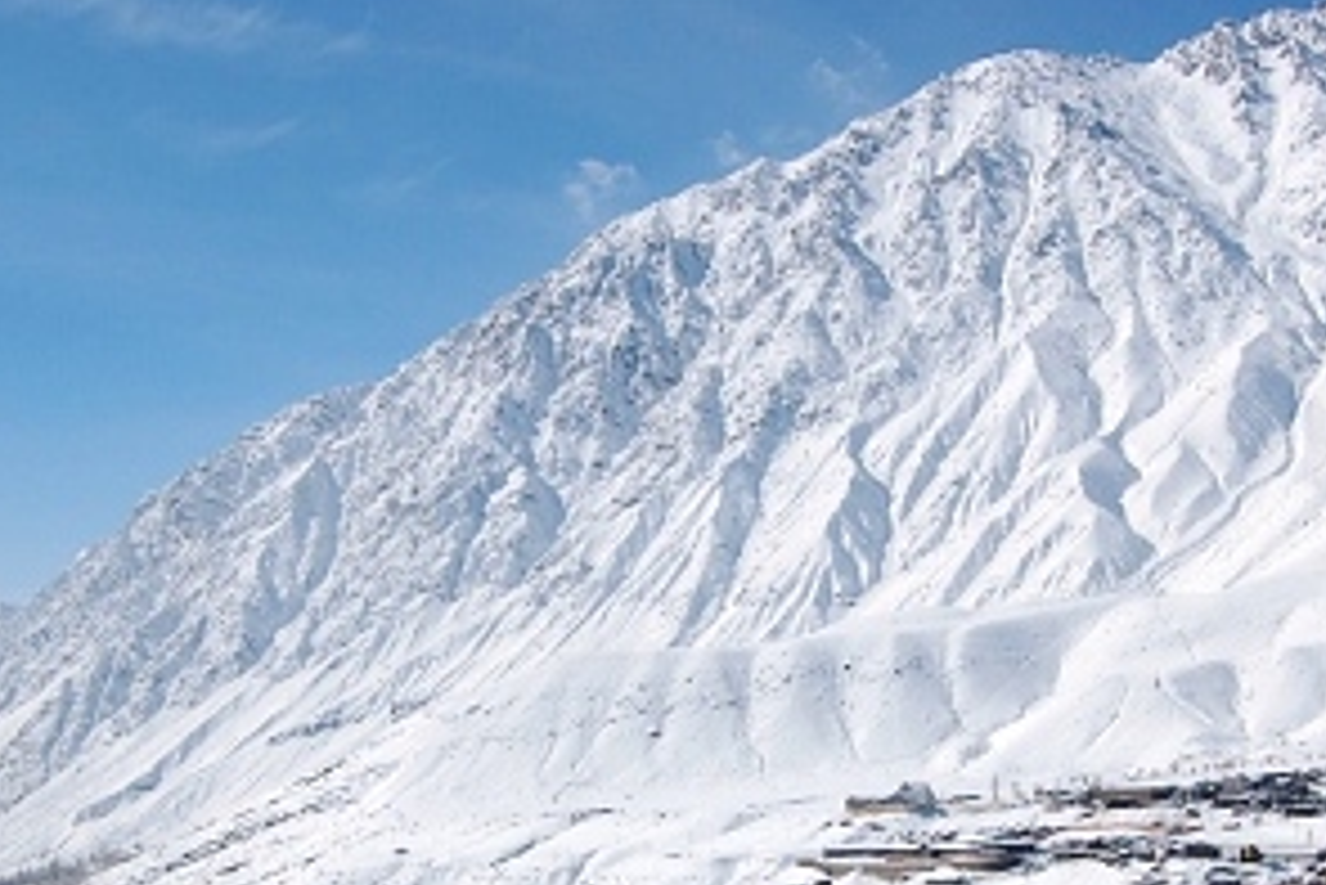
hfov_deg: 30.9
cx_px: 760
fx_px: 2395
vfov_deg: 20.8
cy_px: 660
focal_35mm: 65
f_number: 13
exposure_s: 1/640
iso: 200
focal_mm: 20
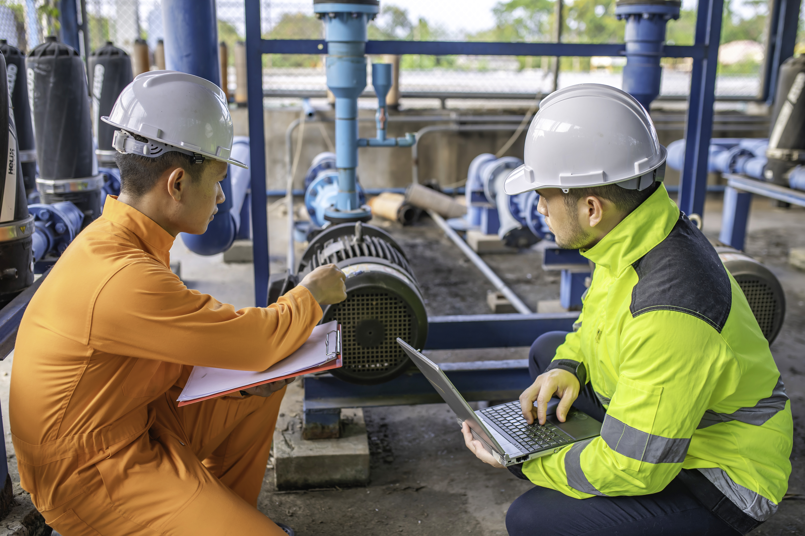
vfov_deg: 37.8
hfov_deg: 54.5
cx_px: 402
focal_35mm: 35
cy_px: 268
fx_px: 782
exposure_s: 1/125
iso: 100
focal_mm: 35
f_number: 2.8
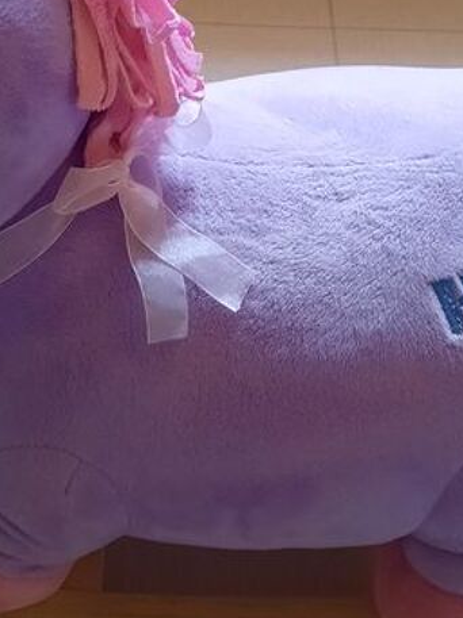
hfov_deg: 20.1
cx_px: 222
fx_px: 1304
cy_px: 137
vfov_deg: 26.3
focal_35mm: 73
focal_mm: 4.6
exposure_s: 1/25
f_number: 2
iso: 400
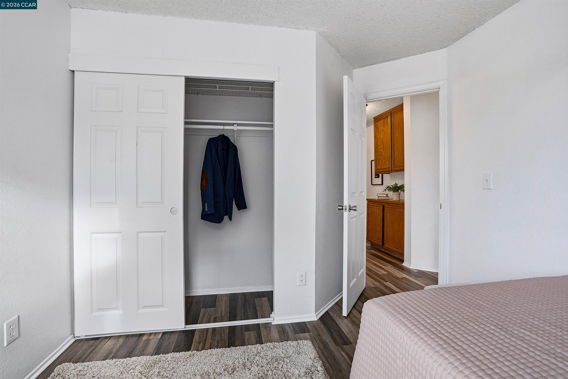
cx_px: 284
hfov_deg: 96.7
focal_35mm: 16
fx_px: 252
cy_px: 190
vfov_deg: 73.7
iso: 250
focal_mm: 16
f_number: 8
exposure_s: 1/125
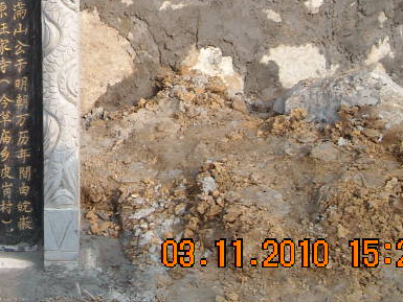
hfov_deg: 20.0
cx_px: -61
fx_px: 1083
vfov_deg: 15.3
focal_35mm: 93
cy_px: -64
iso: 64
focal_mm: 5.7
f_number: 2.8
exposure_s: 1/438
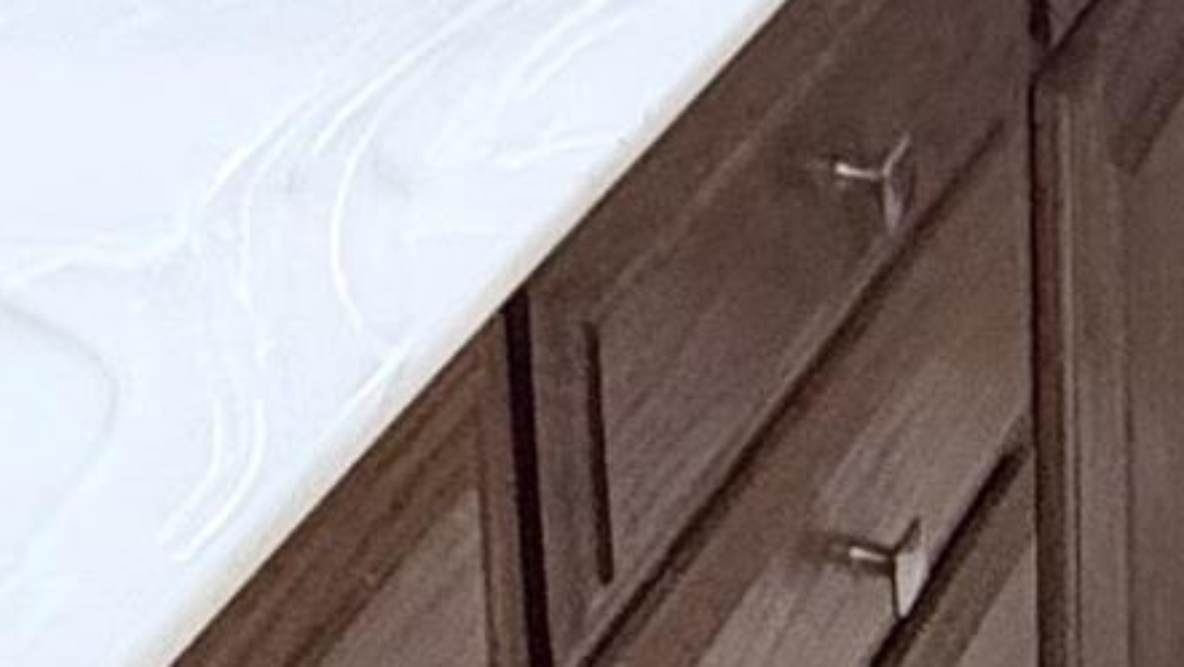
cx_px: 978
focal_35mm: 106
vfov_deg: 10.5
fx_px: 3329
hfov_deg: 19.9
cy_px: -651
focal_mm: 2.22
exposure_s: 1/120
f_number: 2.2
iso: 250
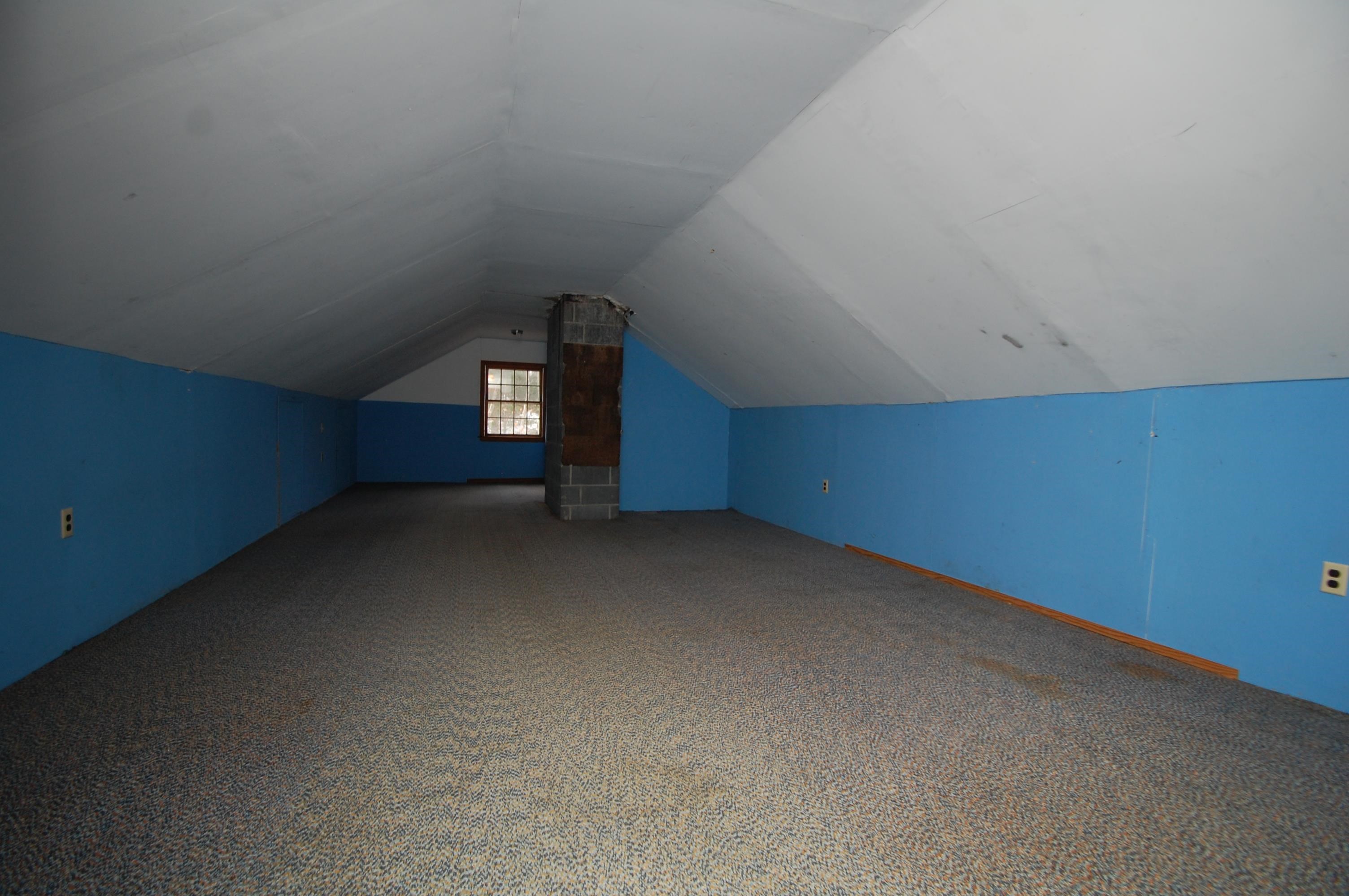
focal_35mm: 15
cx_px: 674
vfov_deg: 77.2
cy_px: 448
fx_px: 562
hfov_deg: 100.4
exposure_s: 1/60
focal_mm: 10
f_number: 4
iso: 400
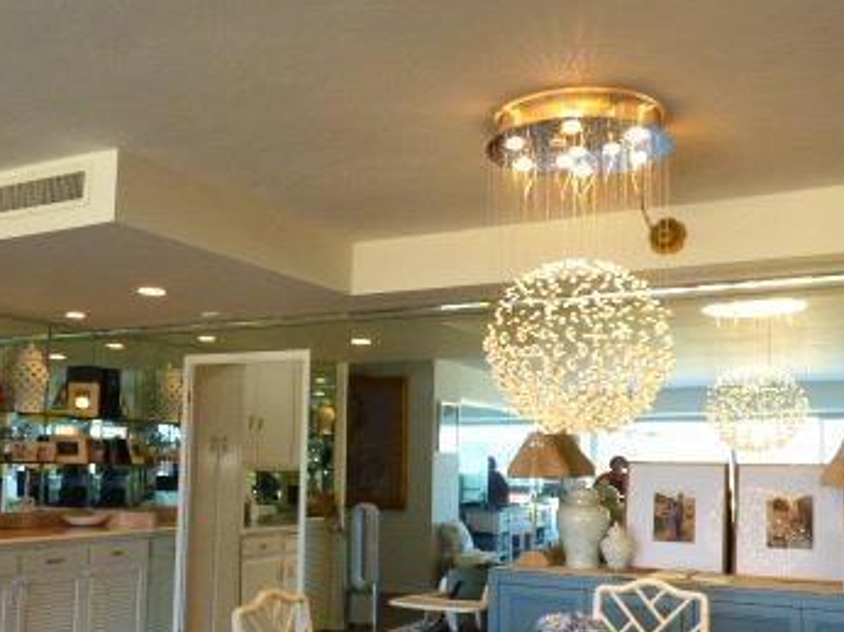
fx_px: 902
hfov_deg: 50.2
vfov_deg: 38.5
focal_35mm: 37
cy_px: 366
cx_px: 402
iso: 320
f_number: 2.8
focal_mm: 3.58
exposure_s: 1/60
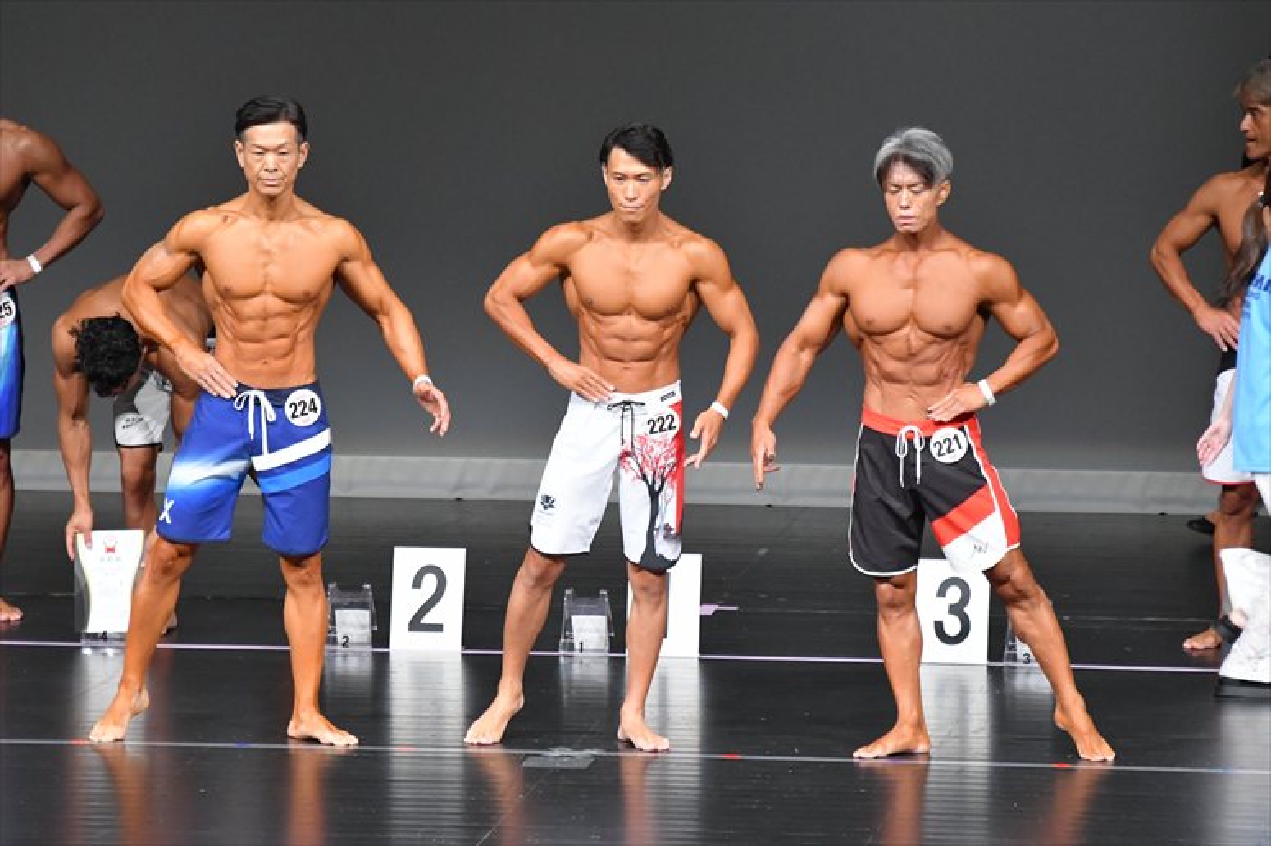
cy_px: 423
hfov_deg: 6.9
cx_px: 636
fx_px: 10587
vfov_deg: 4.6
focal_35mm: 300
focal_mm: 200
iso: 5000
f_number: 5.6
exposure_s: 1/400
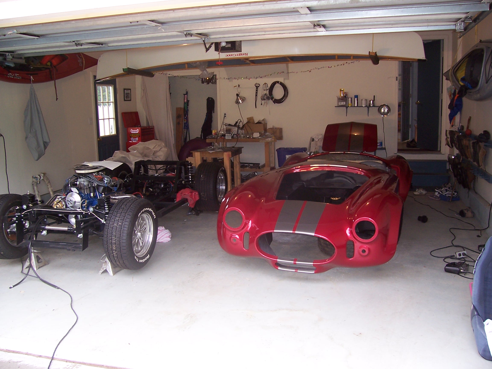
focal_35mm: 34
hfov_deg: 54.0
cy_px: 184
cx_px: 246
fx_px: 483
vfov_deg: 41.8
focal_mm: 5.6
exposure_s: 1/90
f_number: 2.7
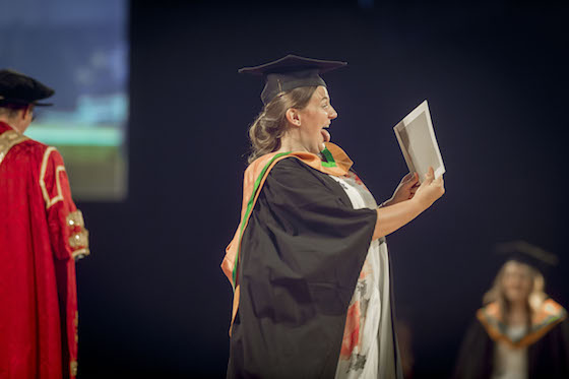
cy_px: 190
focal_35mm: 300
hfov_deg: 6.9
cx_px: 284
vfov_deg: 4.6
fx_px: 4740
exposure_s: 1/320
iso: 4000
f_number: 4
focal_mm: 300
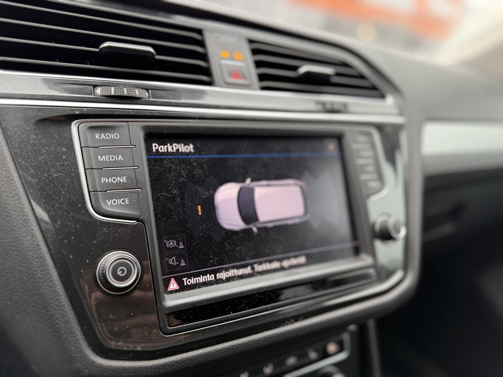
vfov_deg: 56.8
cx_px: 252
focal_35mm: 24
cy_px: 188
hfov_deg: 71.6
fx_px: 349
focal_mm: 6.76
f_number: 1.78
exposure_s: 1/92
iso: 200
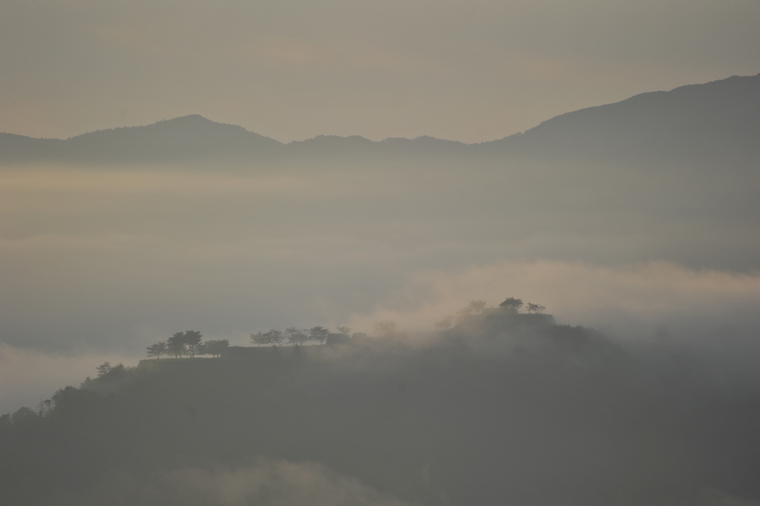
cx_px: 380
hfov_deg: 6.9
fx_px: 6328
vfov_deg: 4.6
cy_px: 253
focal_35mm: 300
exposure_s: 1/800
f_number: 5.6
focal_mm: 300
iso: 200
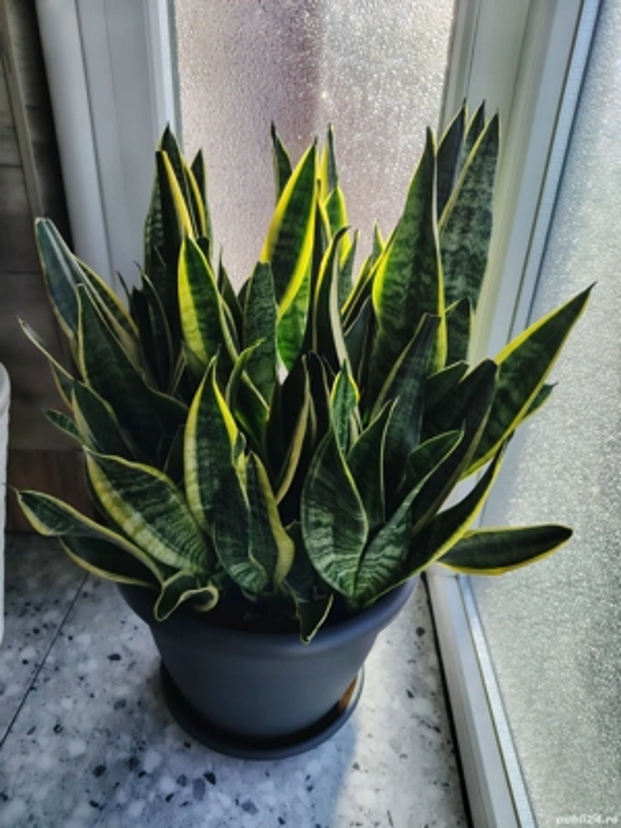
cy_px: 414
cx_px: 310
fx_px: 574
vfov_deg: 71.6
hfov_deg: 56.8
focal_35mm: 24
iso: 100
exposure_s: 1/199
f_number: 1.75
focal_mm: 5.25
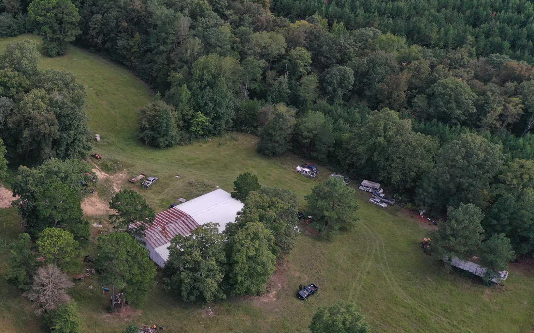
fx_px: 815
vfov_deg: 23.1
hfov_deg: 33.8
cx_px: 26
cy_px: 170
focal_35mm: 56
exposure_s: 1/200
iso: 100
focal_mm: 10.26
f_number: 5
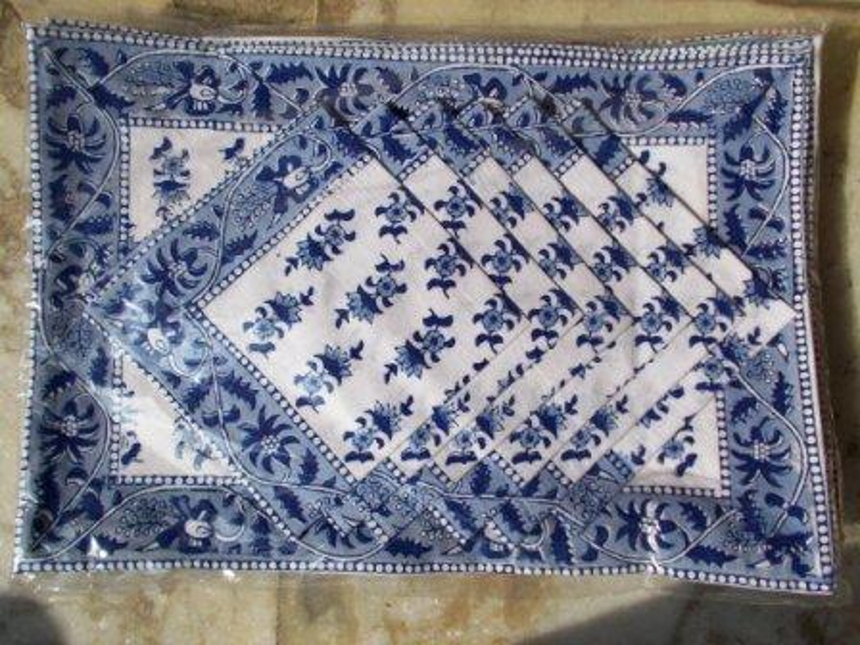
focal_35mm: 30
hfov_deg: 60.0
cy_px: 322
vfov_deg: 46.8
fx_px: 745
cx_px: 430
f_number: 8.6
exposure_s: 1/250
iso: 80
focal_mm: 5.3
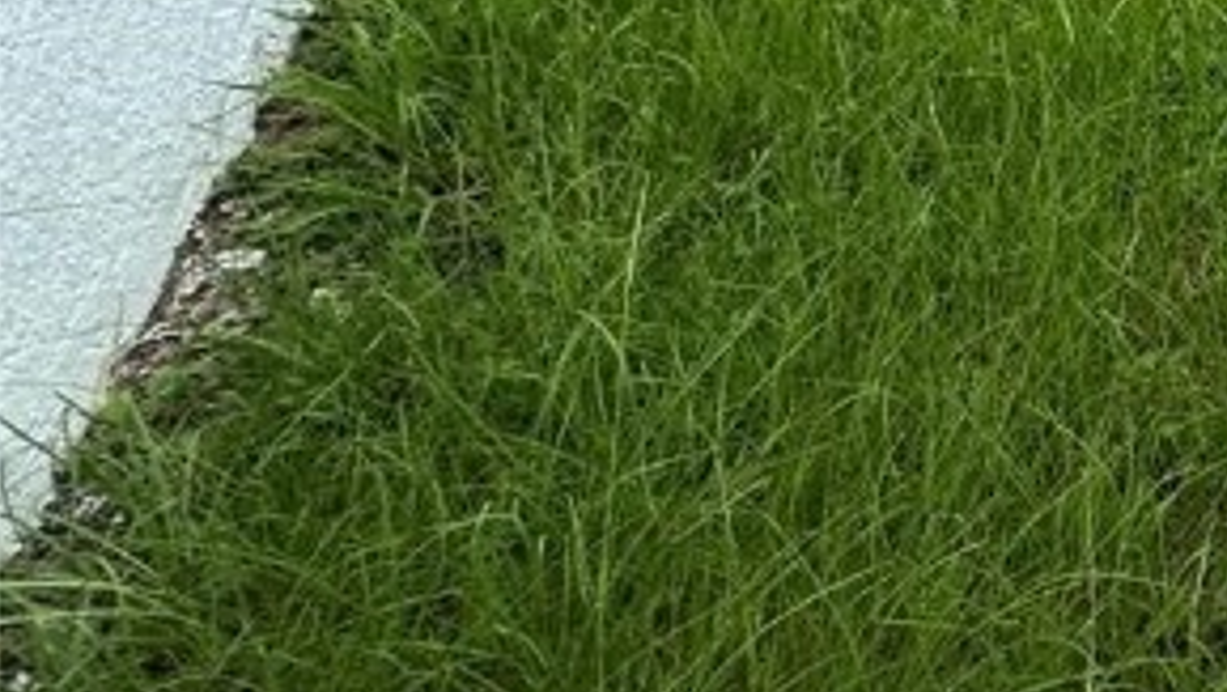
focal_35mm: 54
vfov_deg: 17.3
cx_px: 2170
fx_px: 1758
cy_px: -616
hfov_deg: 22.8
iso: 40
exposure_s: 1/451
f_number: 2.2
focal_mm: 2.22
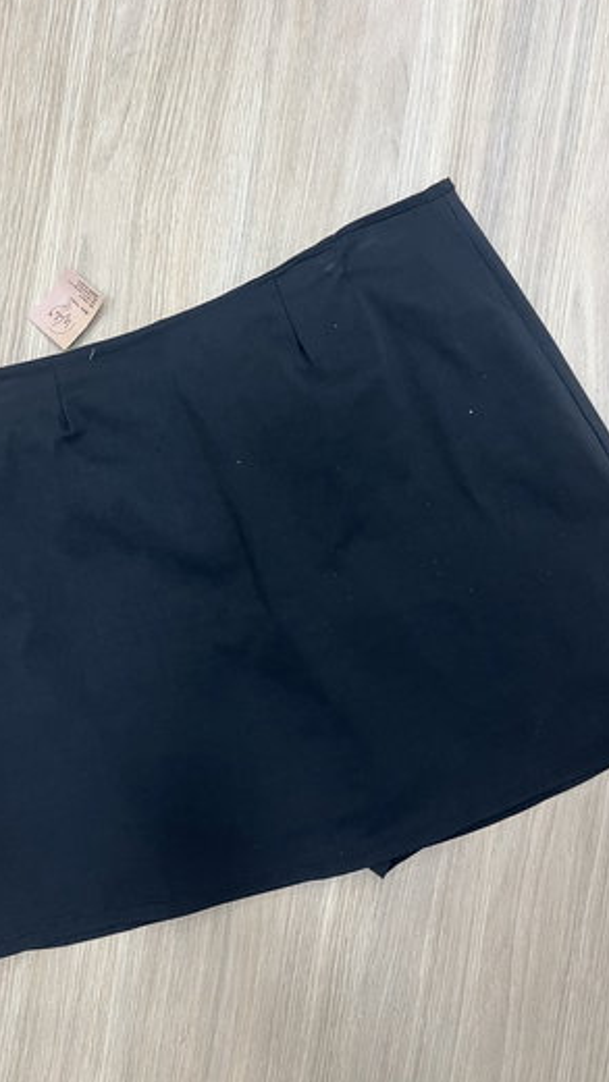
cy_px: 541
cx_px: 270
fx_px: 833
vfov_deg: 66.1
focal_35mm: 29
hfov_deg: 40.1
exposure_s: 1/50
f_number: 1.6
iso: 80
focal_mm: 5.1
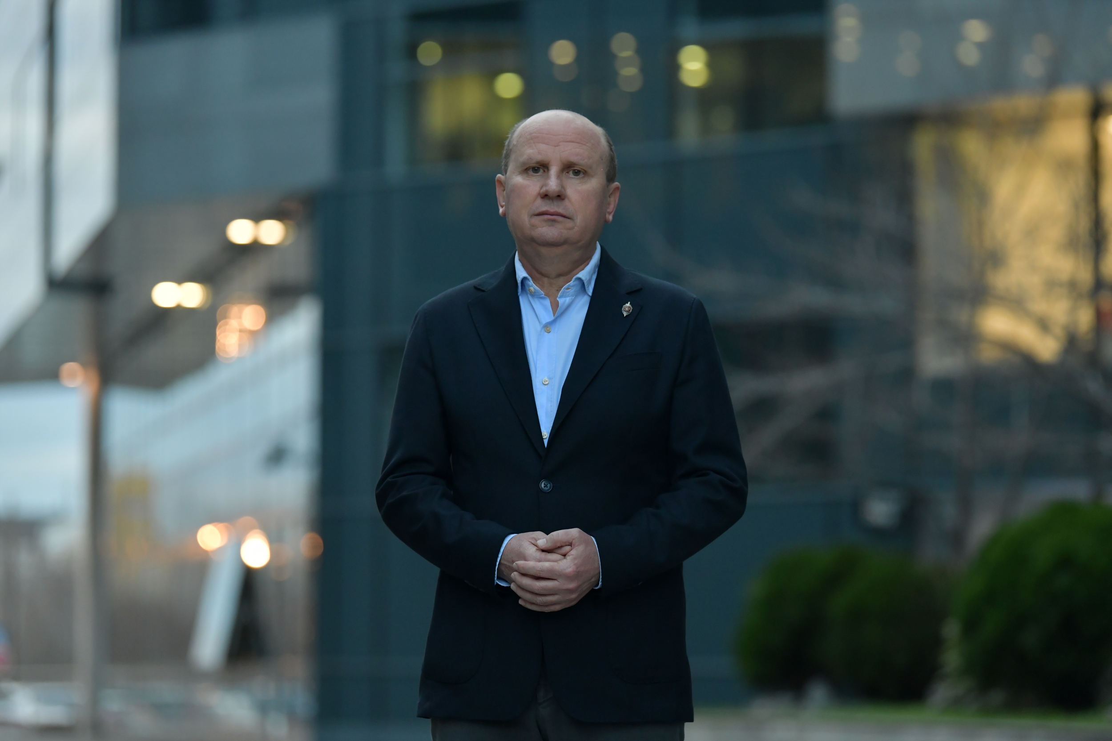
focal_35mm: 140
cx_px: 556
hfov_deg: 14.7
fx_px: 4324
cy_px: 370
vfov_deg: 9.8
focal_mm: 140
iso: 2000
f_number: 3.5
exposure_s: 1/250
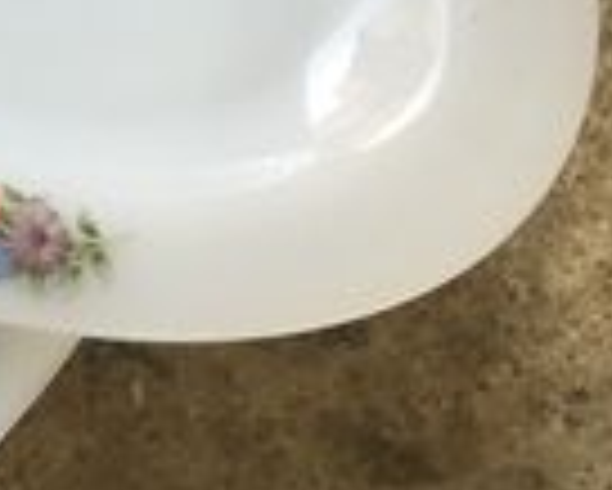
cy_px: -512
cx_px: -1413
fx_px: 3770
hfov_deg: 7.7
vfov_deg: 7.2
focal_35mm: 208
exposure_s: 1/154
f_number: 2.2
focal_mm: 4.15
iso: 32
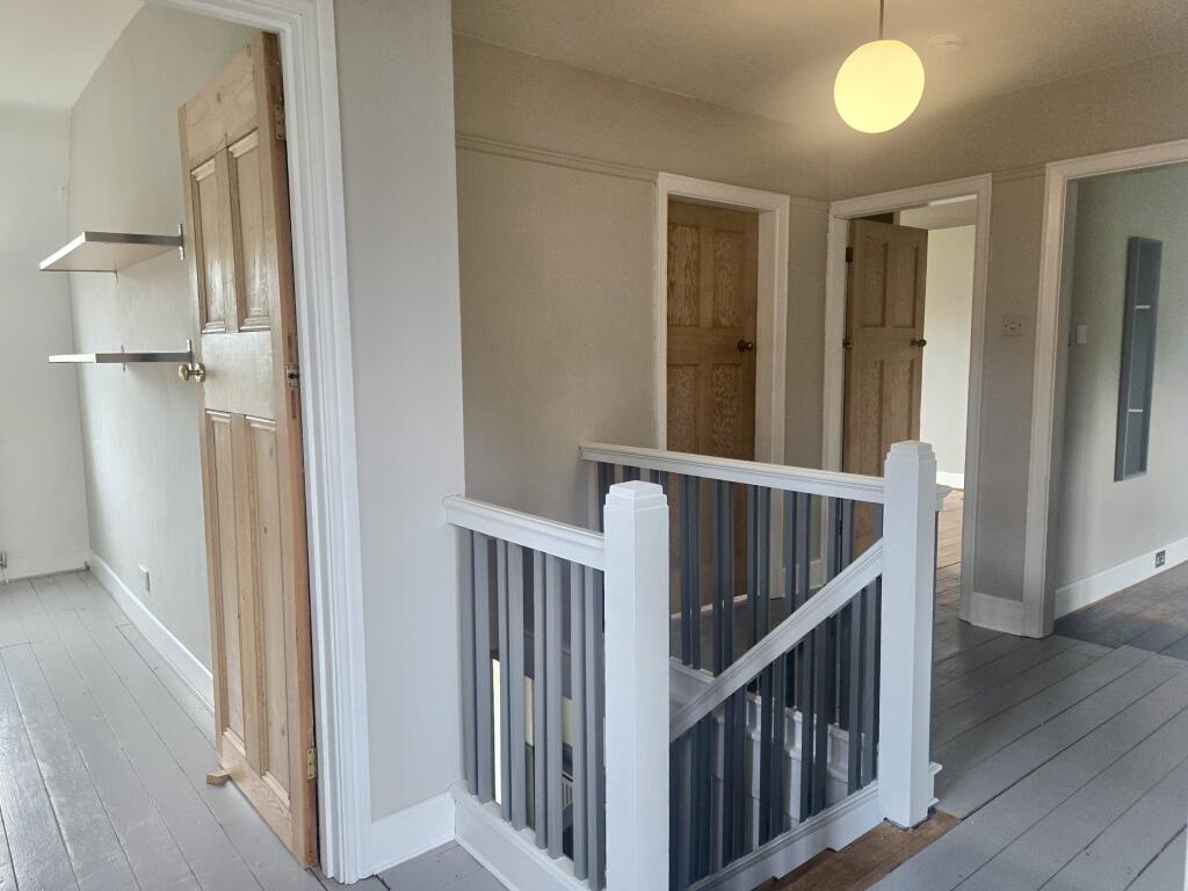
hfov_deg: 73.9
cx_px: 594
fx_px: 789
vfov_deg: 58.9
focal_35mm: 23
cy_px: 446
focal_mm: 5.4
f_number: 1.8
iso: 250
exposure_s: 1/180
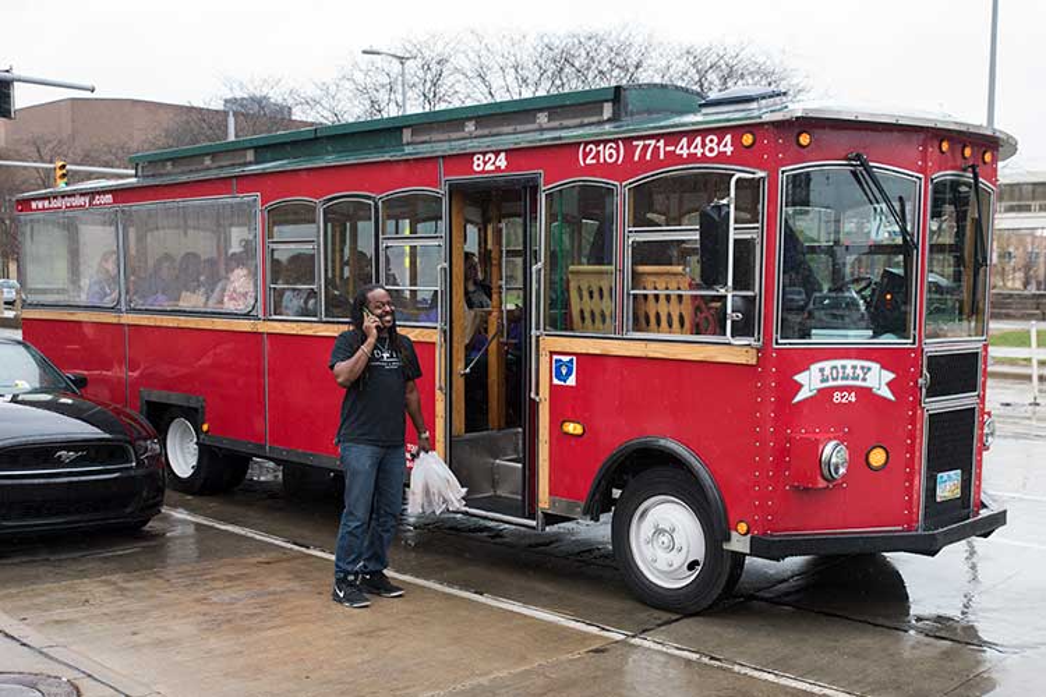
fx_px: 1017
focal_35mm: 35
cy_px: 348
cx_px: 523
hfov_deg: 54.4
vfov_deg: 37.9
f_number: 4.5
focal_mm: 35
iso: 400
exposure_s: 1/500
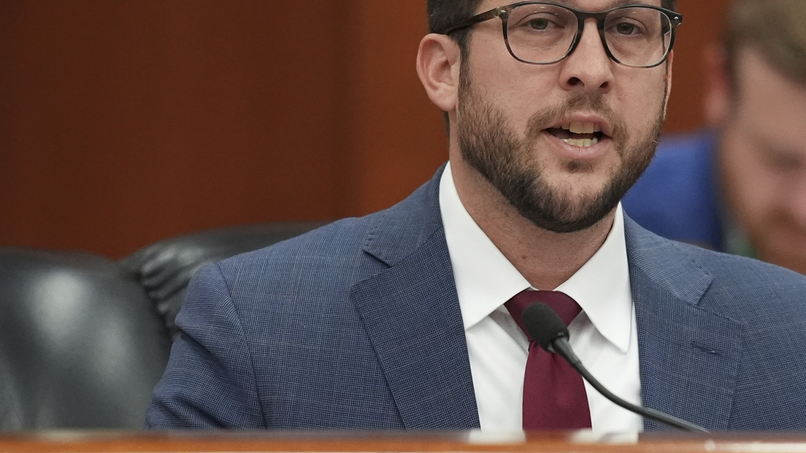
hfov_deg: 2.1
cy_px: 284
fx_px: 22247
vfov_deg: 1.2
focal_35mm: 1041
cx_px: 609
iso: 4000
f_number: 2.8
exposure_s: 1/800
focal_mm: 400
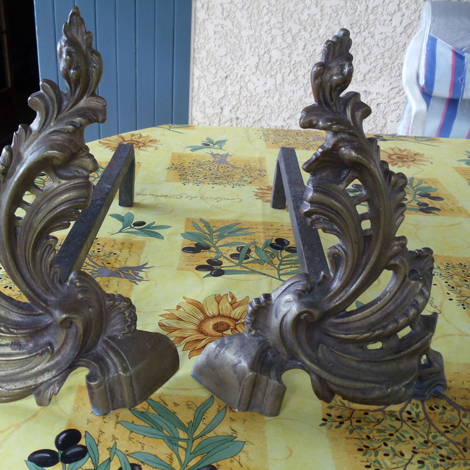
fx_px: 799
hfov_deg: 32.6
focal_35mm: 52
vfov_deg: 32.8
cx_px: 175
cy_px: 235
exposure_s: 1/40
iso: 100
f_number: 3.5
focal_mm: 6
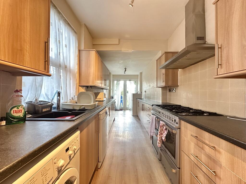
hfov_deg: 102.1
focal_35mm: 14
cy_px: 92
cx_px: 123
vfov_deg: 85.7
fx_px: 99
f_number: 2.2
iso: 640
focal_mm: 2.22
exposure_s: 1/50
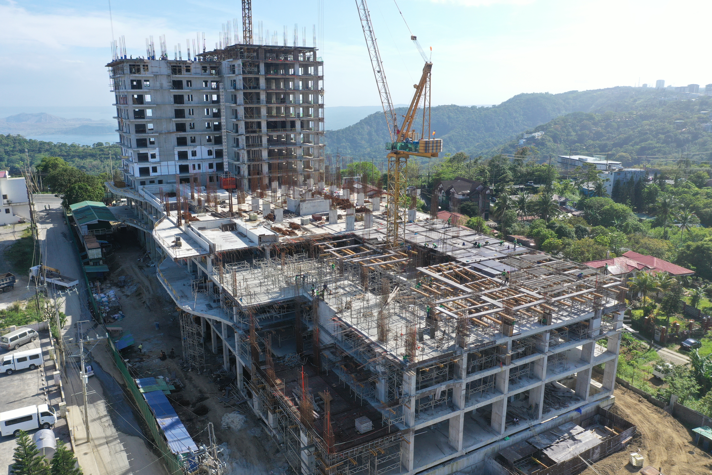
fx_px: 554
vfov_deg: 46.4
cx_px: 356
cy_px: 238
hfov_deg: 65.5
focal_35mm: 28
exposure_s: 1/400
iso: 100
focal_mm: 10.26
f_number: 5
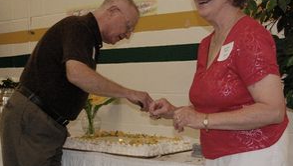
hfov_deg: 32.8
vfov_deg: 18.9
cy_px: 70
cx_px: 150
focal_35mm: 64
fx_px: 498
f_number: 5
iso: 1600
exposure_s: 1/100
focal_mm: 30
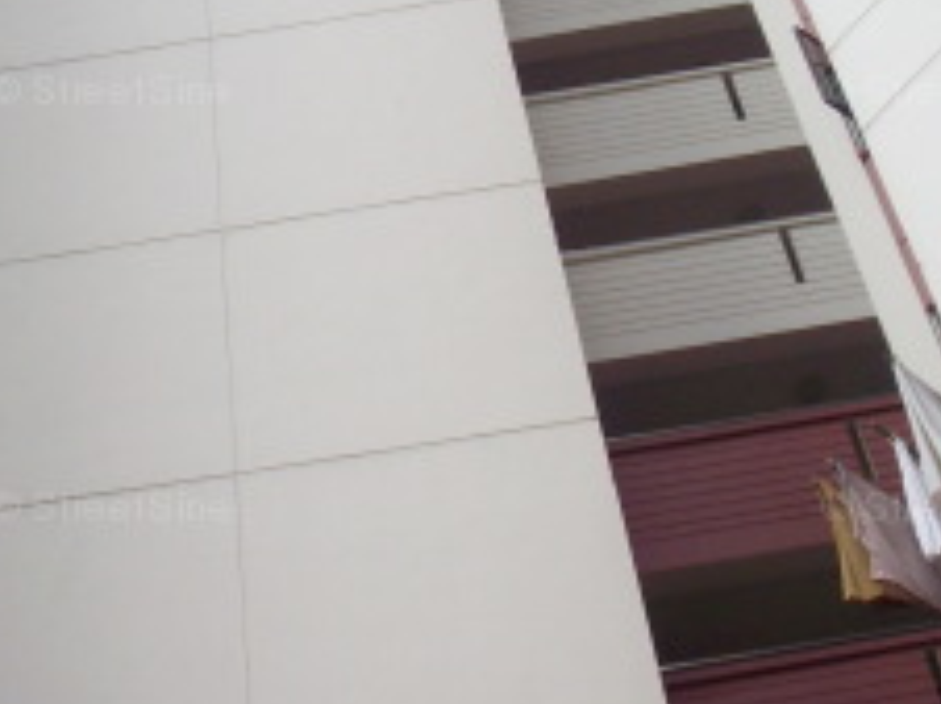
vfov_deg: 16.2
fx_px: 2444
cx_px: 300
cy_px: 96
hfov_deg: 21.7
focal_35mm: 90
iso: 80
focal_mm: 6.2
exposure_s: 1/160
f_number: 5.6
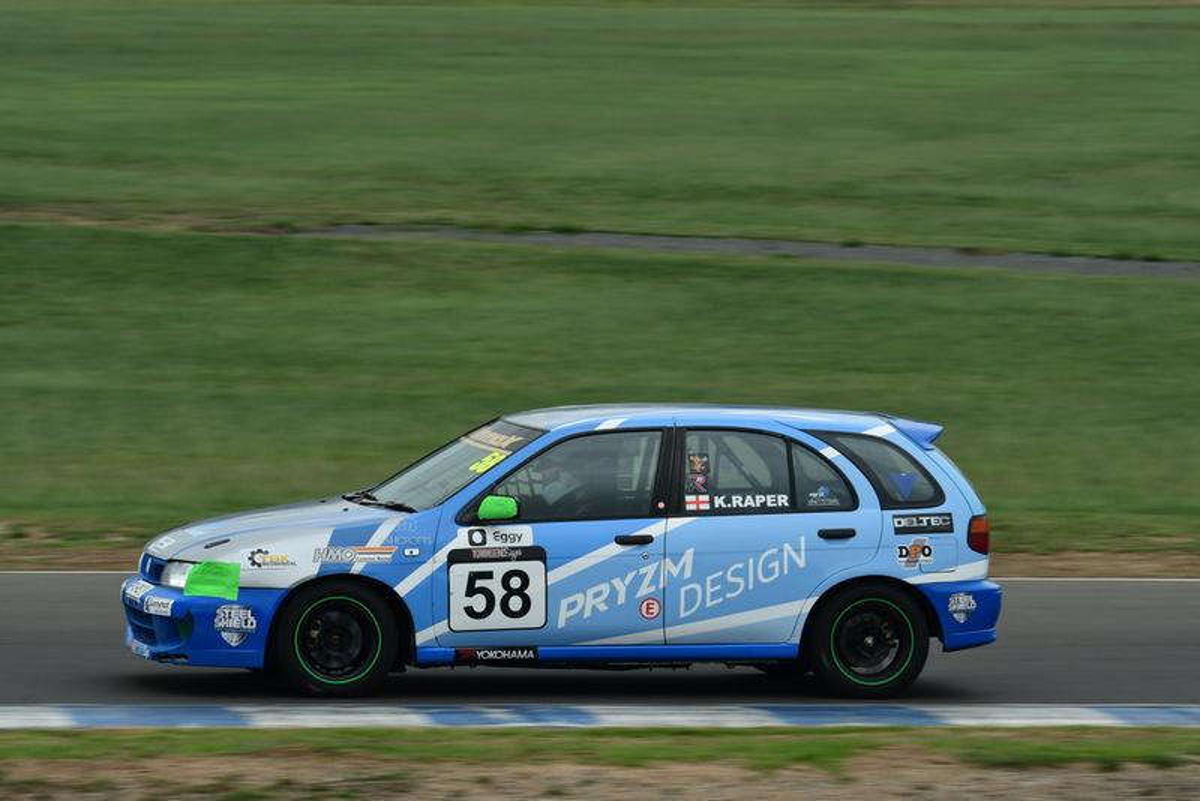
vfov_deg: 6.8
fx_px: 6752
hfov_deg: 10.2
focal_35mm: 202
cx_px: 600
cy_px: 400
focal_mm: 135
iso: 500
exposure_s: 1/250
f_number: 11
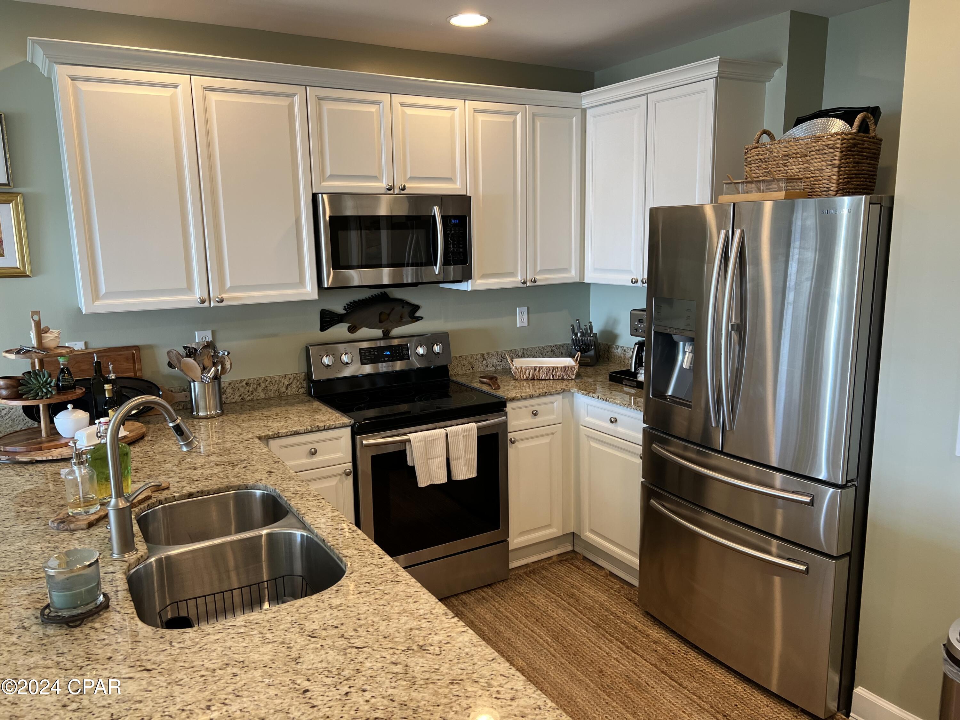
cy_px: 360
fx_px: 721
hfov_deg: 67.3
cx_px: 480
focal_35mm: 26
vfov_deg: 53.1
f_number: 1.5
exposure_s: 1/111
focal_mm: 5.7
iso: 125
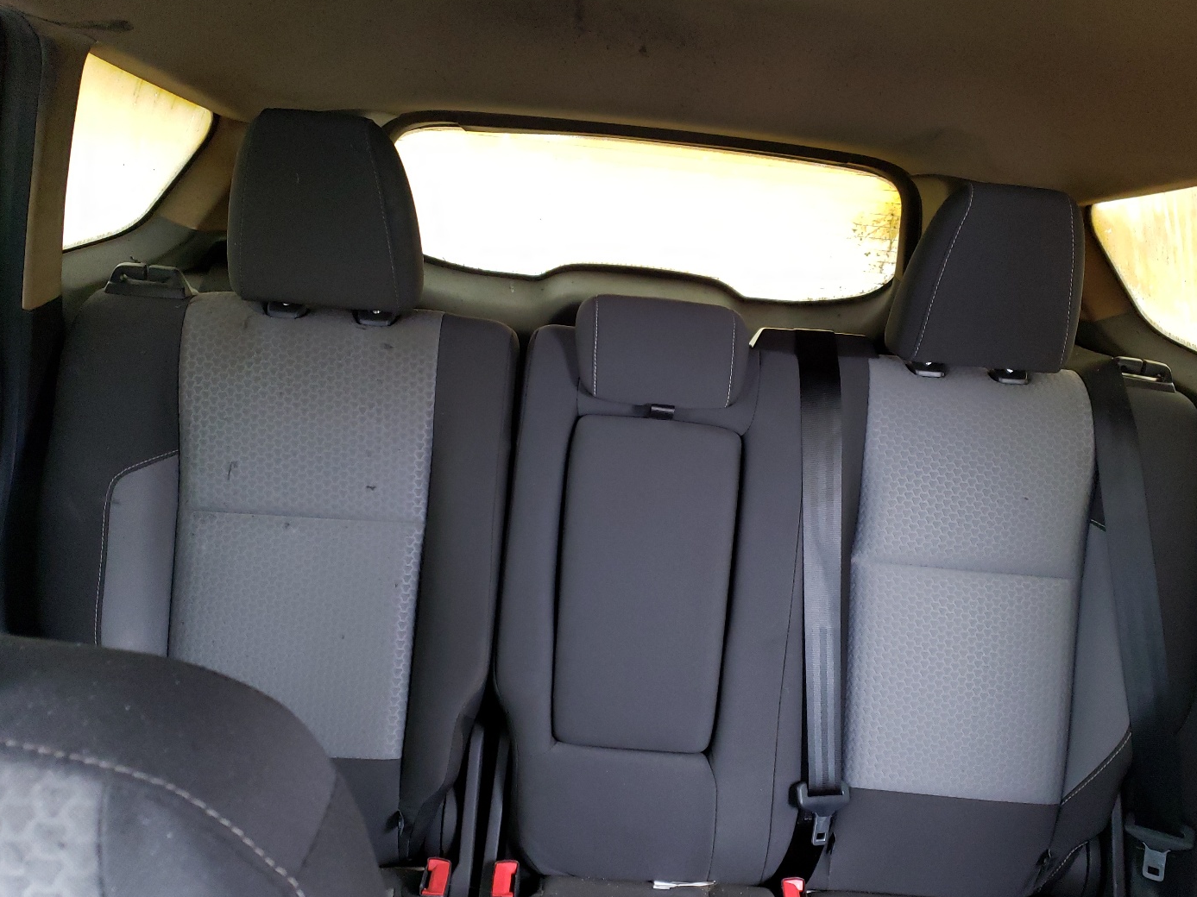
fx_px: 1037
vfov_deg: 46.8
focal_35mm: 30
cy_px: 464
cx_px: 668
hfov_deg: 59.8
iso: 274
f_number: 1.5
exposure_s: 1/60.2
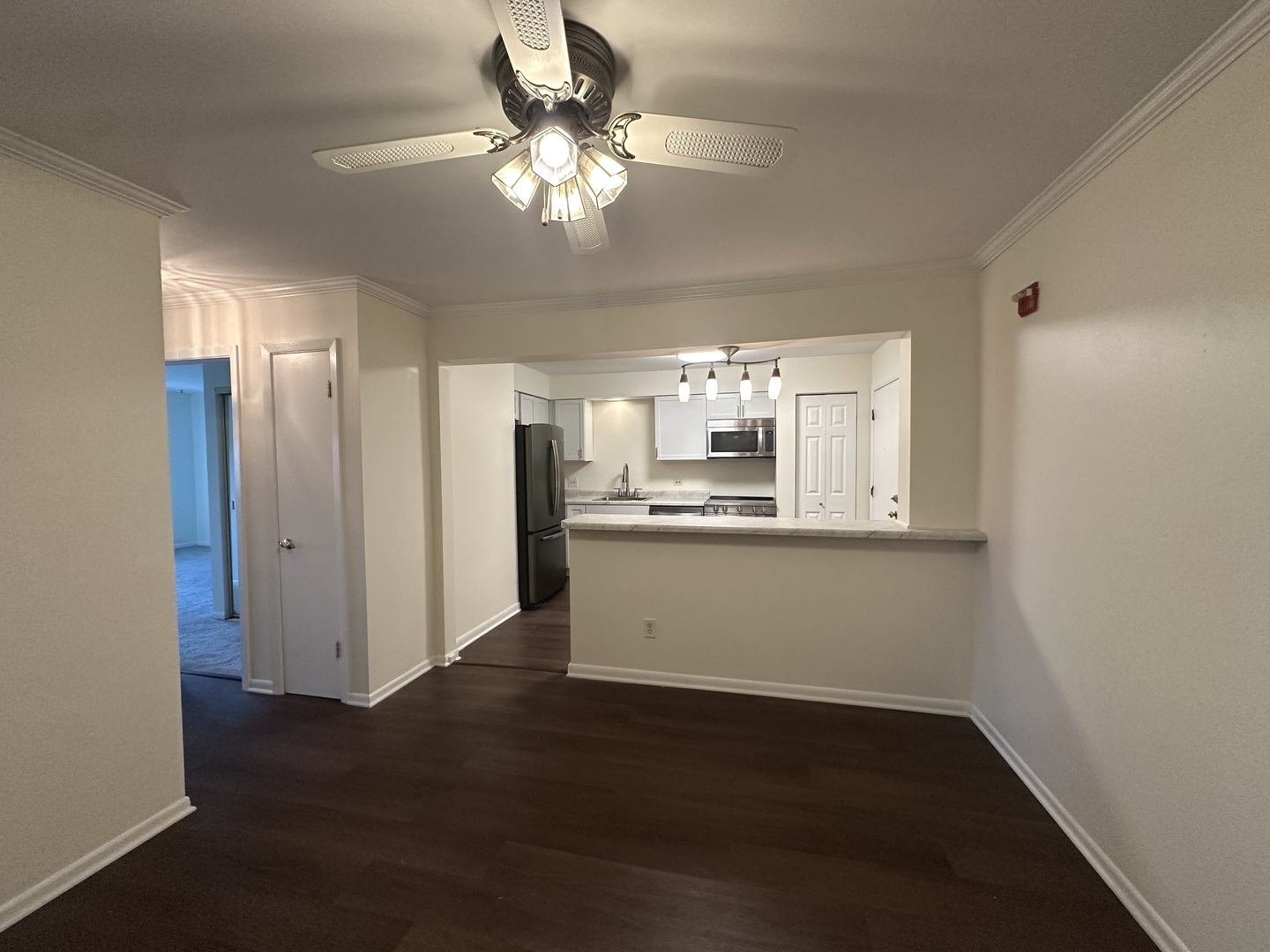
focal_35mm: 14
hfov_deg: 102.1
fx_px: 514
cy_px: 476
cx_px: 635
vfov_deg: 85.7
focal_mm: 2.22
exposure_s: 1/120
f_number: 2.2
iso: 320
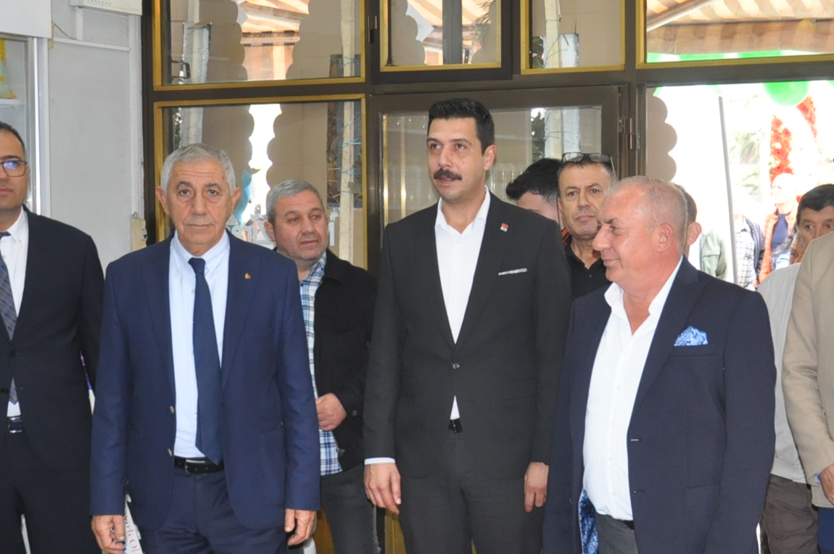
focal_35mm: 70
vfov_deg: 19.4
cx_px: 608
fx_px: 1618
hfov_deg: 28.5
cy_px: 278
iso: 800
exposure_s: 1/60
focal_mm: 25
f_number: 4
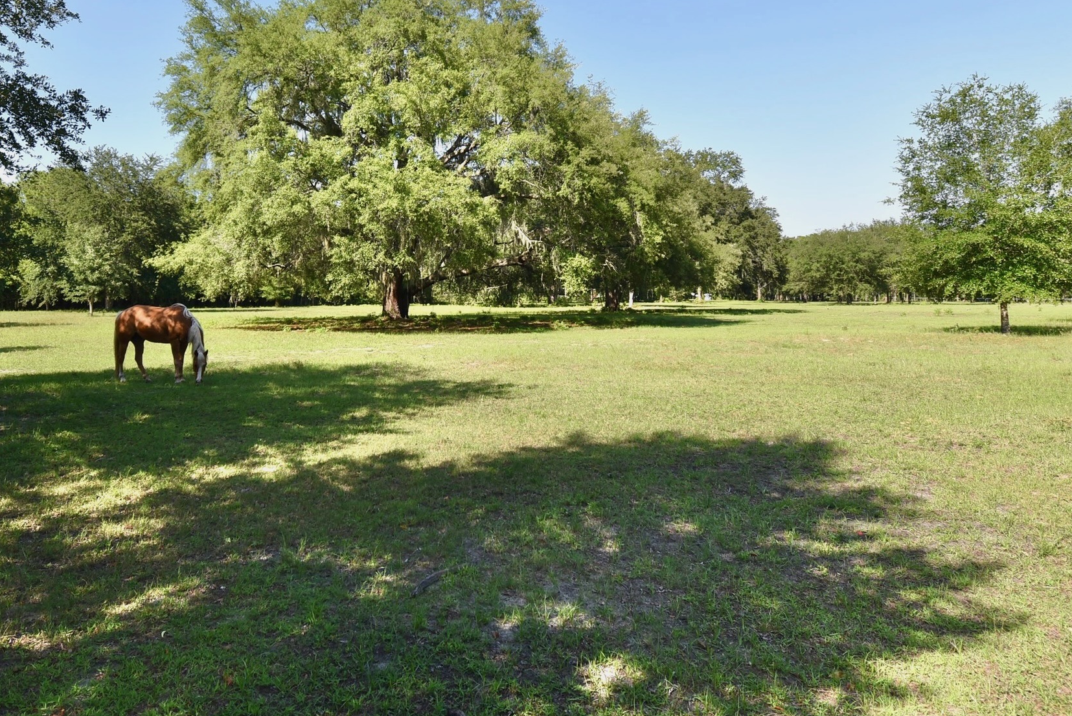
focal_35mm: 25
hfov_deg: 70.8
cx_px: 431
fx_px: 745
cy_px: 245
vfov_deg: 50.5
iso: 100
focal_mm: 12
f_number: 8
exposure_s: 1/200
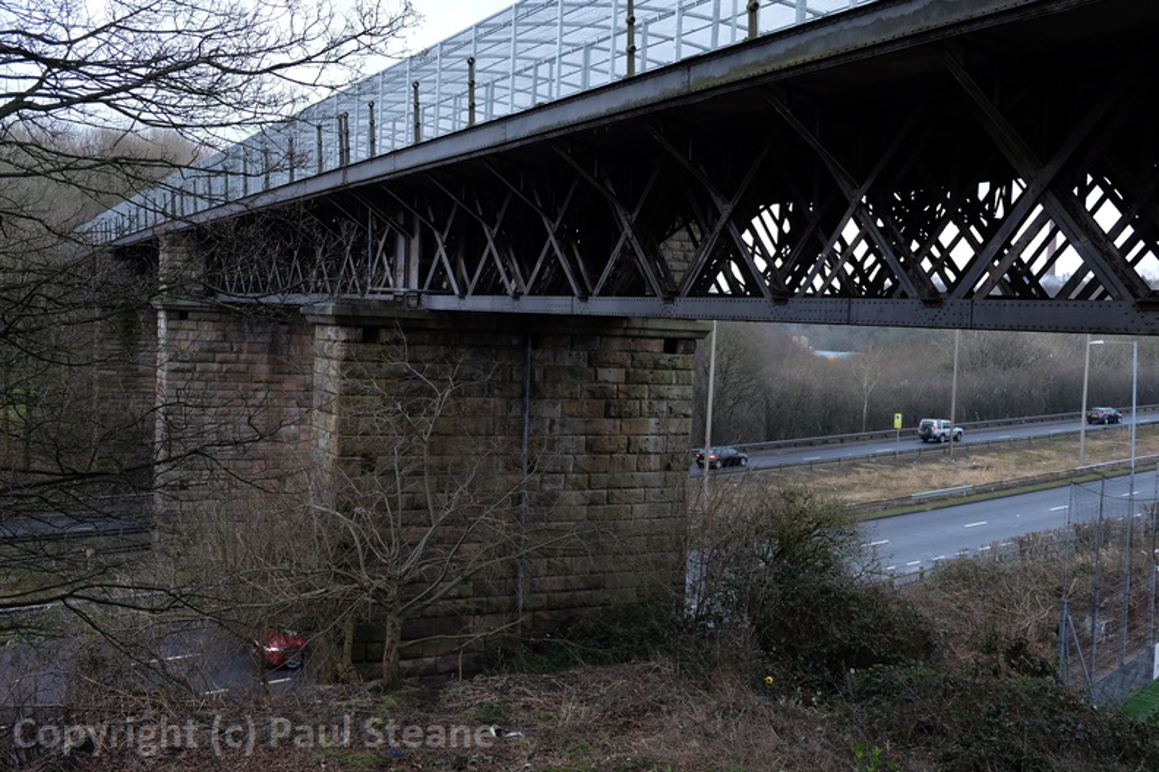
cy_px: 386
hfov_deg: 50.7
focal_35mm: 38
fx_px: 1223
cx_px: 580
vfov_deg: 35.1
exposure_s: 1/180
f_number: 3.2
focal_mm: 25.4
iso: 1000
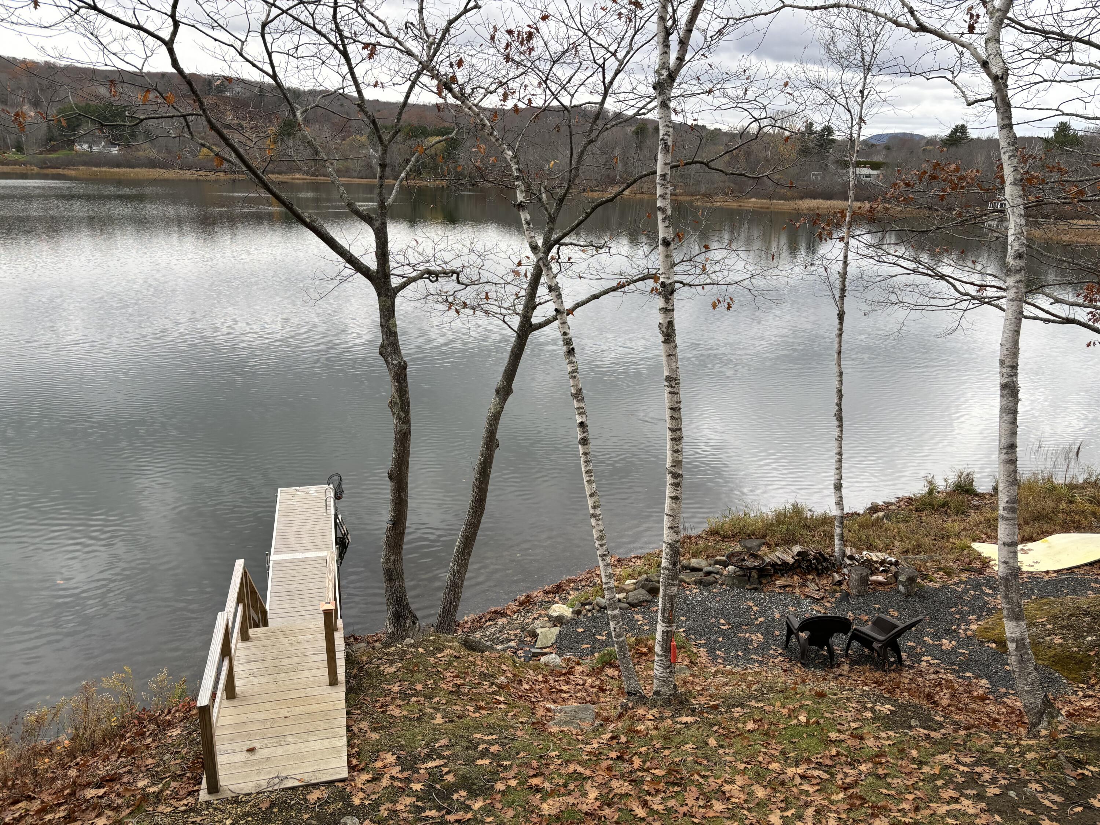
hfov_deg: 67.3
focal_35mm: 26
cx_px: 550
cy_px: 412
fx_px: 826
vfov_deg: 53.1
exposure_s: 1/288
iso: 50
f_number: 1.6
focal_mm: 5.96
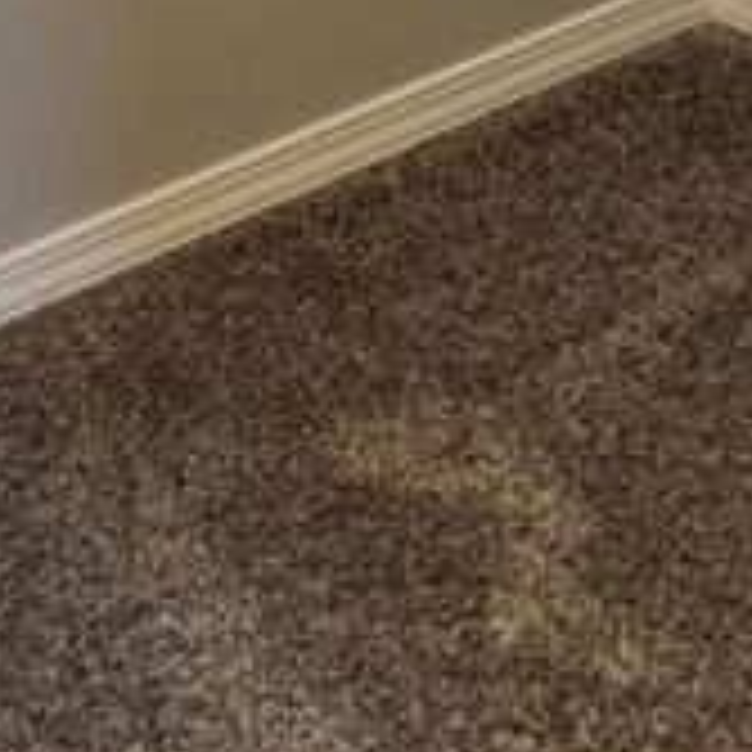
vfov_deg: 11.9
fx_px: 3072
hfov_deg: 13.9
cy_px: -914
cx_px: 477
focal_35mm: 125
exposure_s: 1/120
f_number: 1.8
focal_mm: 6.4
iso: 320
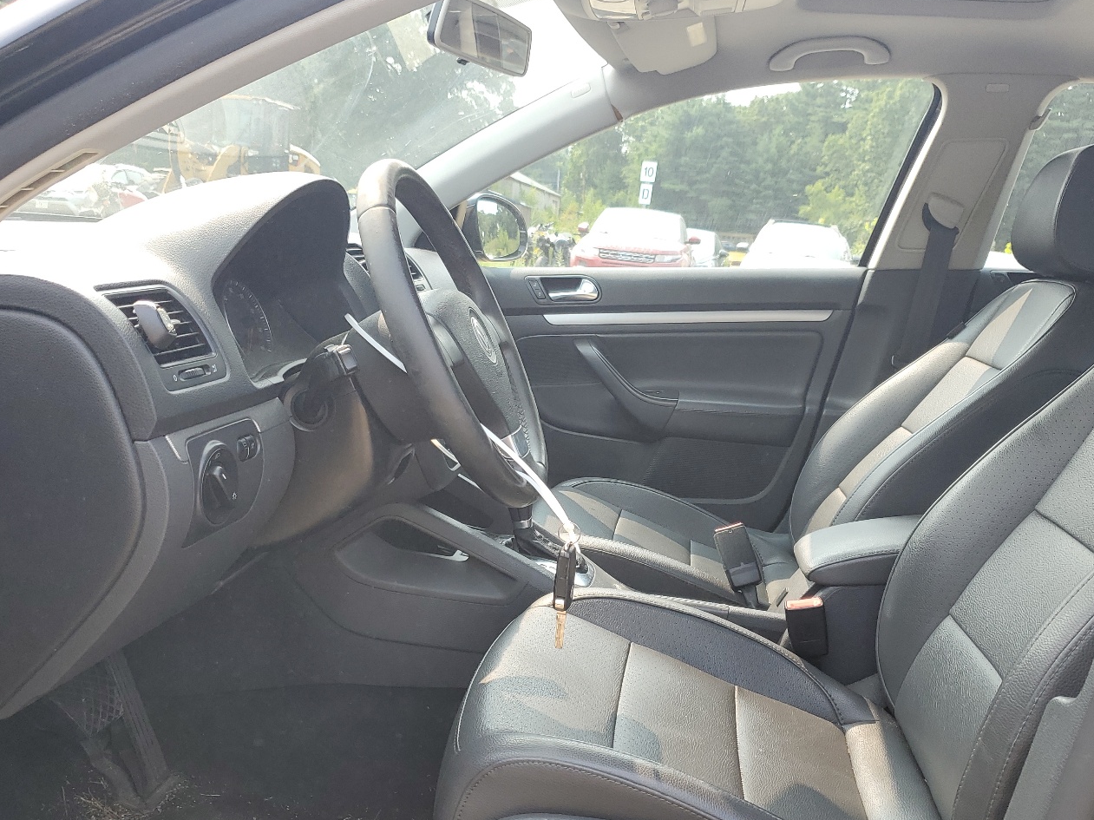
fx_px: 1043
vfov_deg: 42.7
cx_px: 583
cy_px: 489
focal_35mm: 33
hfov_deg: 55.3
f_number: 1.5
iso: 50
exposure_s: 1/417
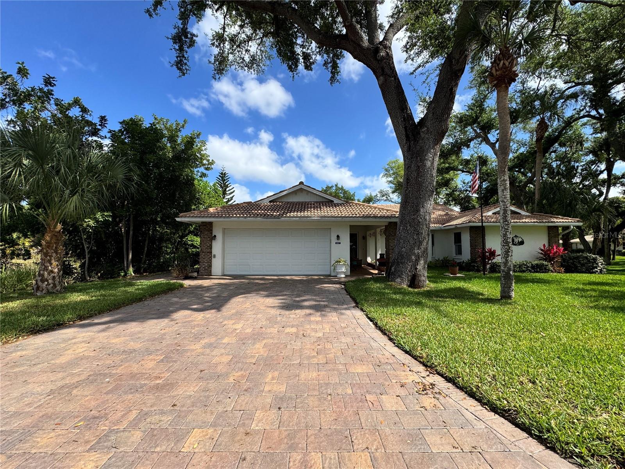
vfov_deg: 85.7
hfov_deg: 102.1
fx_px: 253
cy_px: 234
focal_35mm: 14
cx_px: 312
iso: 50
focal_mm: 2.22
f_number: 2.2
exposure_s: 1/1637
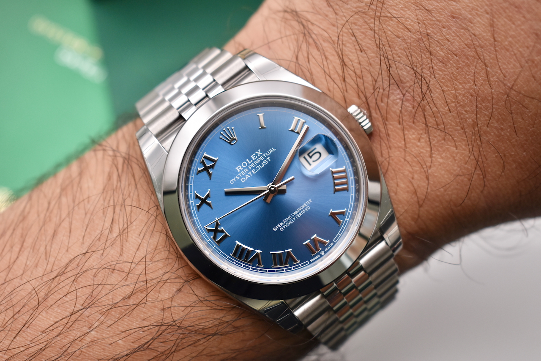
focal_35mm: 69
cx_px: 270
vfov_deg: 19.7
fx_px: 1037
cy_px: 180
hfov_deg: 29.2
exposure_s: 1/125
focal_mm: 46
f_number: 5.6
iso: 450
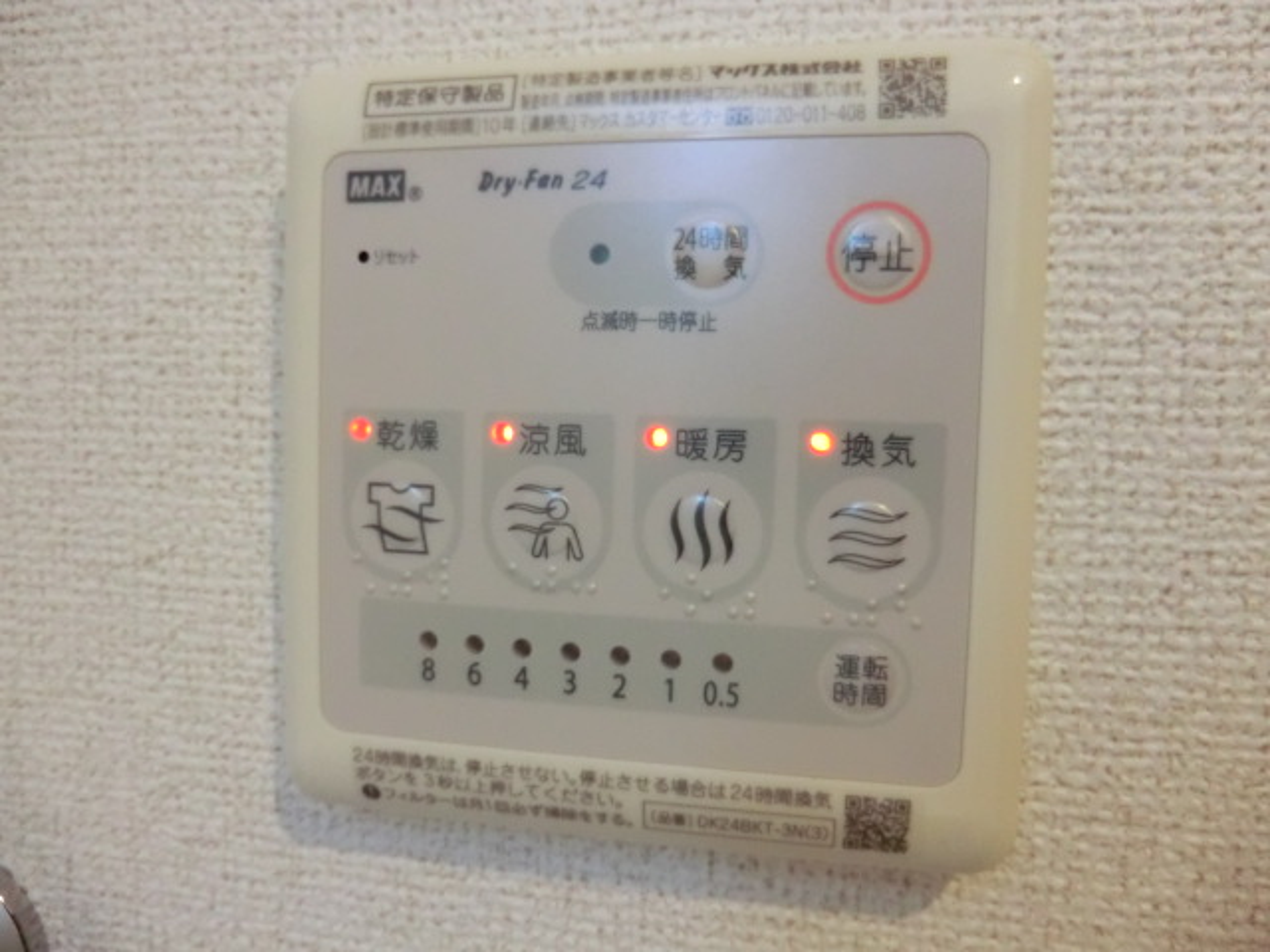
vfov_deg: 56.8
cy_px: 476
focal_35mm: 24
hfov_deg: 71.6
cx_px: 635
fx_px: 881
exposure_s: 1/60
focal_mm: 4.3
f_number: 3.2
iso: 500
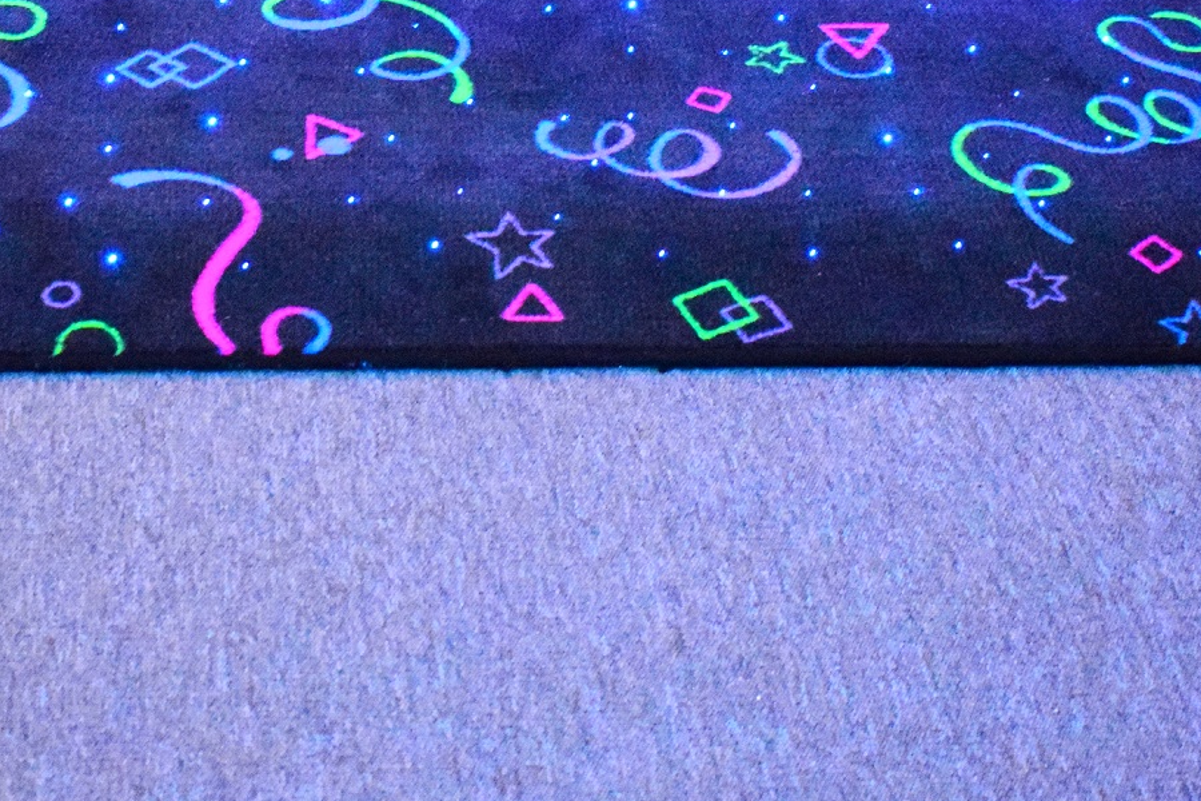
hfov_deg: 24.1
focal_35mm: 84
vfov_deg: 16.2
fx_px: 2802
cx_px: 472
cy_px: 167
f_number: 4
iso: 6400
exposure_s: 1/30
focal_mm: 24
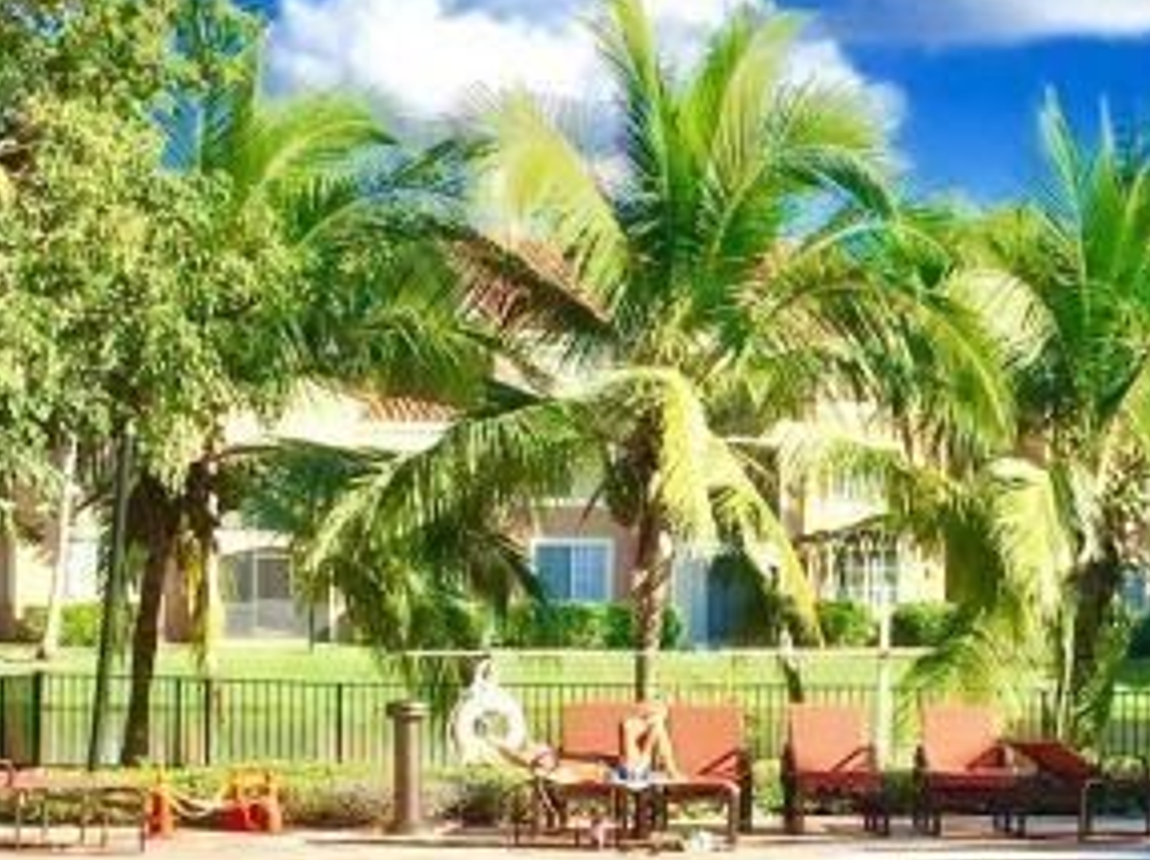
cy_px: 756
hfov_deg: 18.5
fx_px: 3452
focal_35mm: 104
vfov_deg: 14.1
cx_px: 1078
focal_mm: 4.15
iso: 32
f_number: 2.2
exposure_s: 1/1582
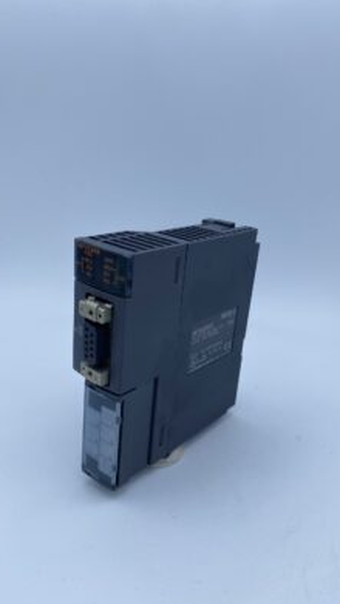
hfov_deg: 40.2
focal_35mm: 29
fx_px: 465
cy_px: 306
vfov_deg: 66.1
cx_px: 168
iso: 32
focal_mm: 4.25
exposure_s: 1/1272
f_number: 1.8
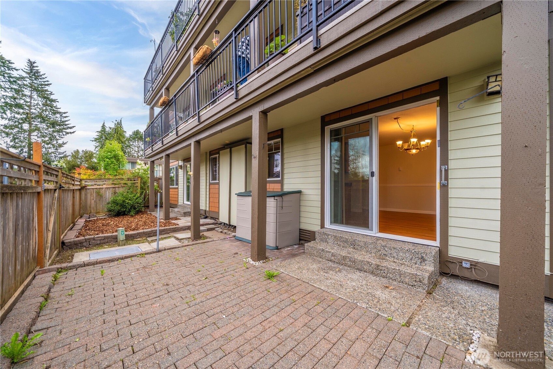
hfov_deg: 108.3
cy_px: 184
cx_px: 276
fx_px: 200
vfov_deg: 85.4
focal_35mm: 13
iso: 160
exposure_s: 1/30
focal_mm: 13
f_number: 6.7
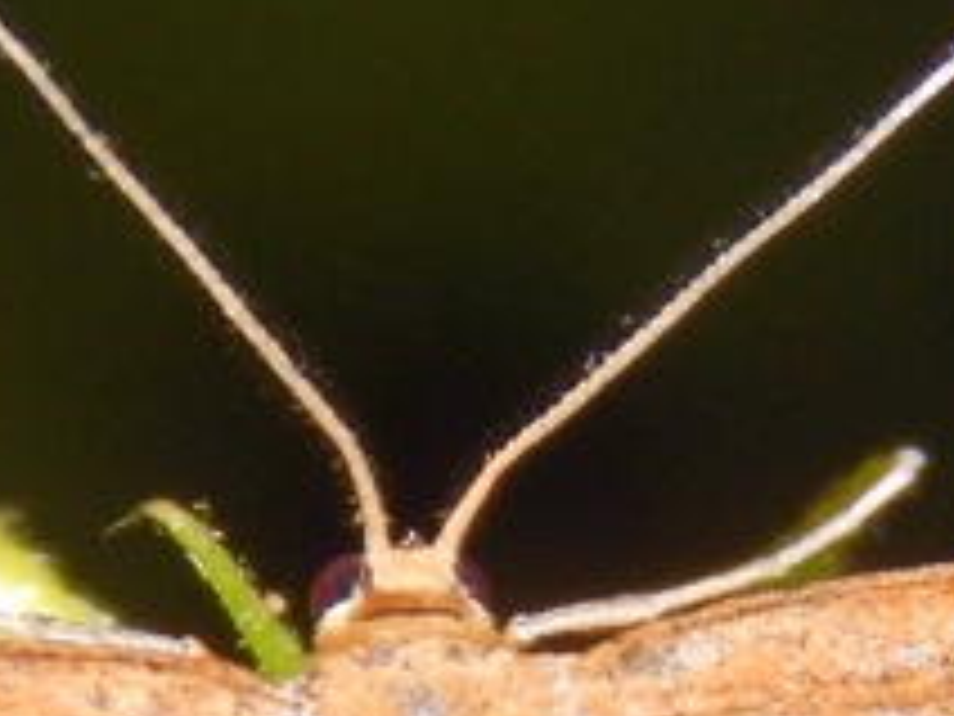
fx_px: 21772
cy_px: 977
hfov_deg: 2.5
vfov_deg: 1.9
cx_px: 374
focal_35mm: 790
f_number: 10.9
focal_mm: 37.1
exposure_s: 1/30
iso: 200
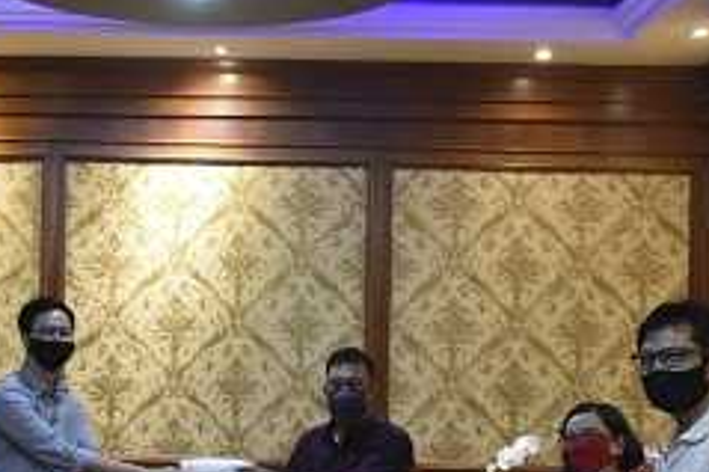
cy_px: 442
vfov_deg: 16.2
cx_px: 231
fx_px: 1633
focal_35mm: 83
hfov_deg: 24.4
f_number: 3.5
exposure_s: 1/50
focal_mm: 22
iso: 2500
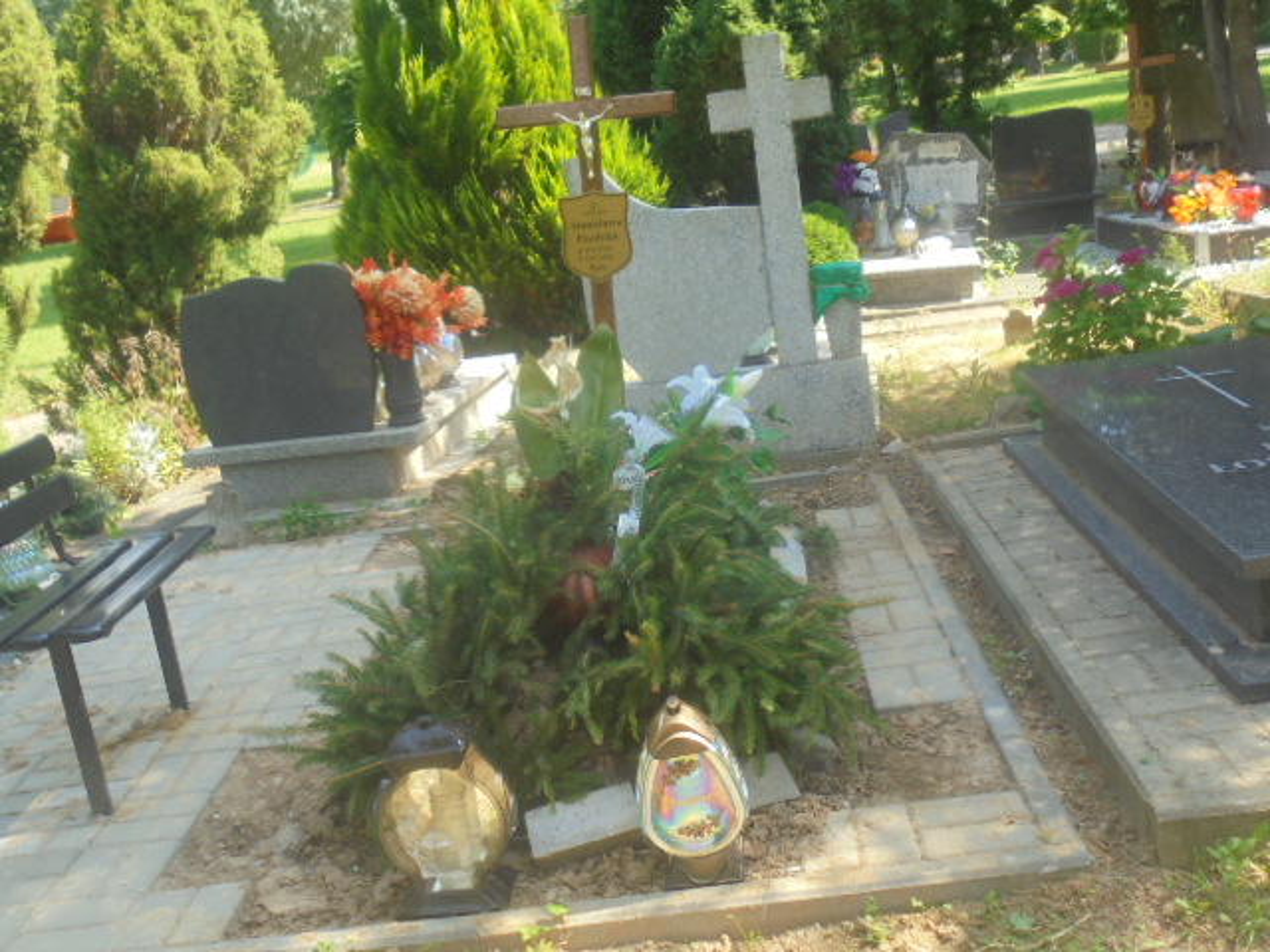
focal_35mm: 38
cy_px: 476
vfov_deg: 37.7
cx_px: 635
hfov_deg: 49.0
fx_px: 1394
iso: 100
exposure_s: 1/125
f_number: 4.2
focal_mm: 6.9
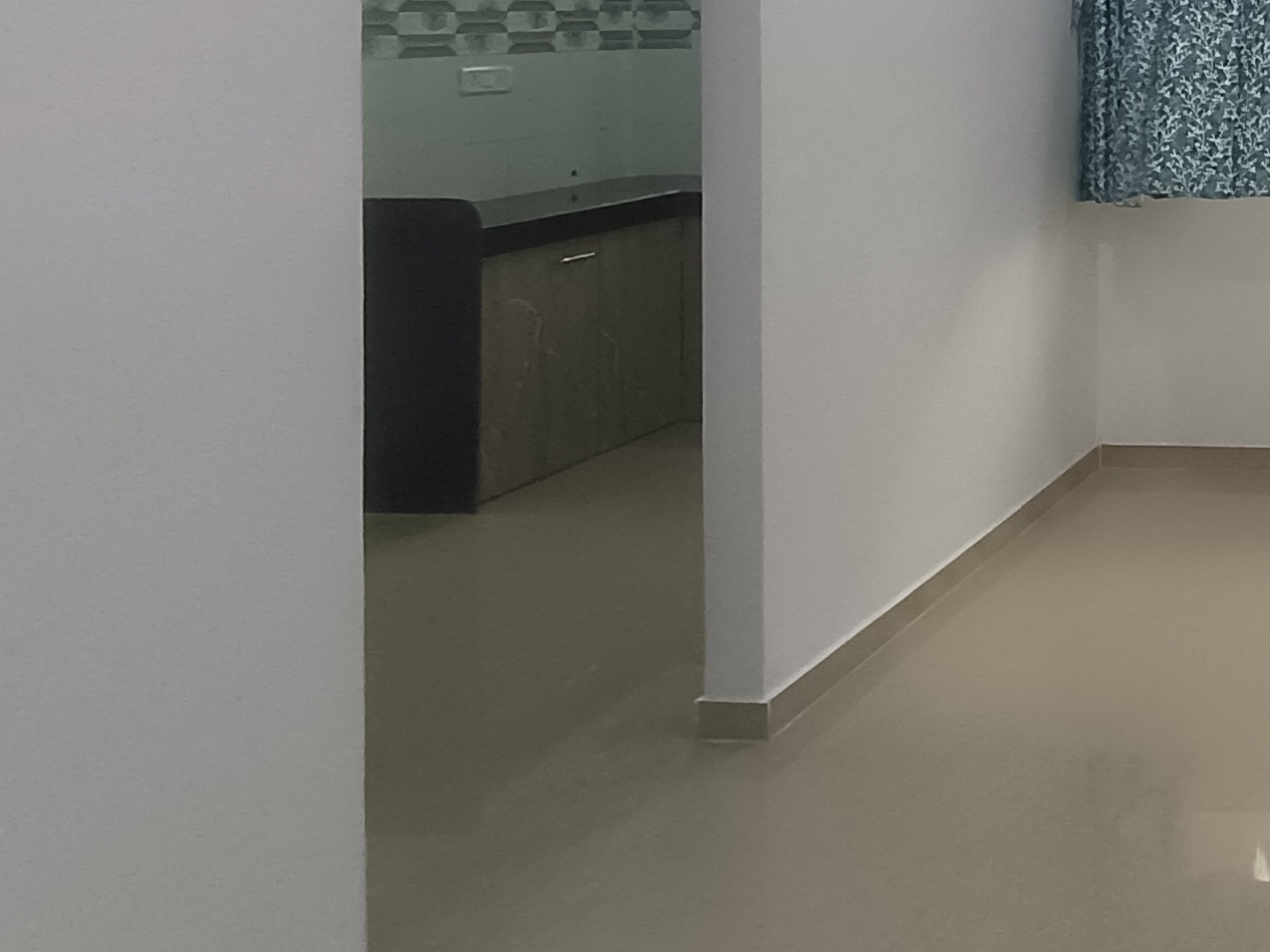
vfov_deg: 32.3
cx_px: 1571
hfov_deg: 34.9
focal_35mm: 41
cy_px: -6
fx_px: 1504
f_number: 2.2
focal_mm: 1.66
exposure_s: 1/100
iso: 226
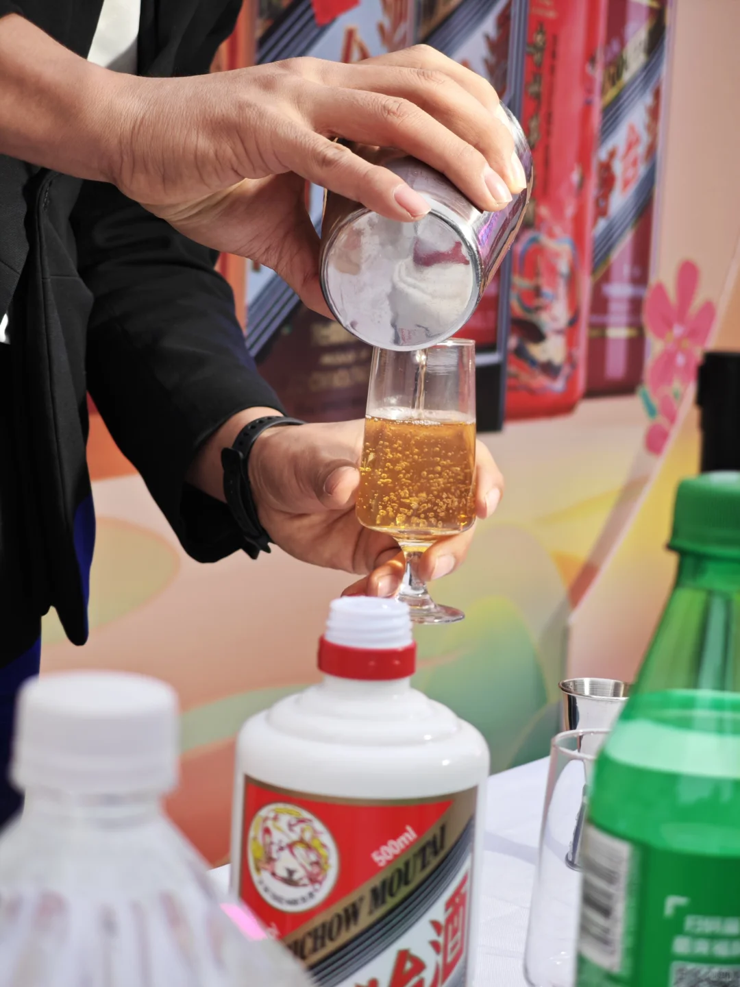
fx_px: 2138
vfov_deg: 26.0
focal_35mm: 75
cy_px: 494
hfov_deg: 19.6
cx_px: 370
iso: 160
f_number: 1.8
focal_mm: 12.28
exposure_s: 1/458
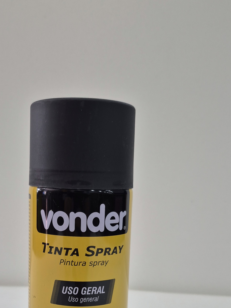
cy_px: 238
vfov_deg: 45.9
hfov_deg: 36.6
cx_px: 85
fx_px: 347
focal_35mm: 39
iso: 160
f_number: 1.8
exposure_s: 1/180
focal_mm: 5.4
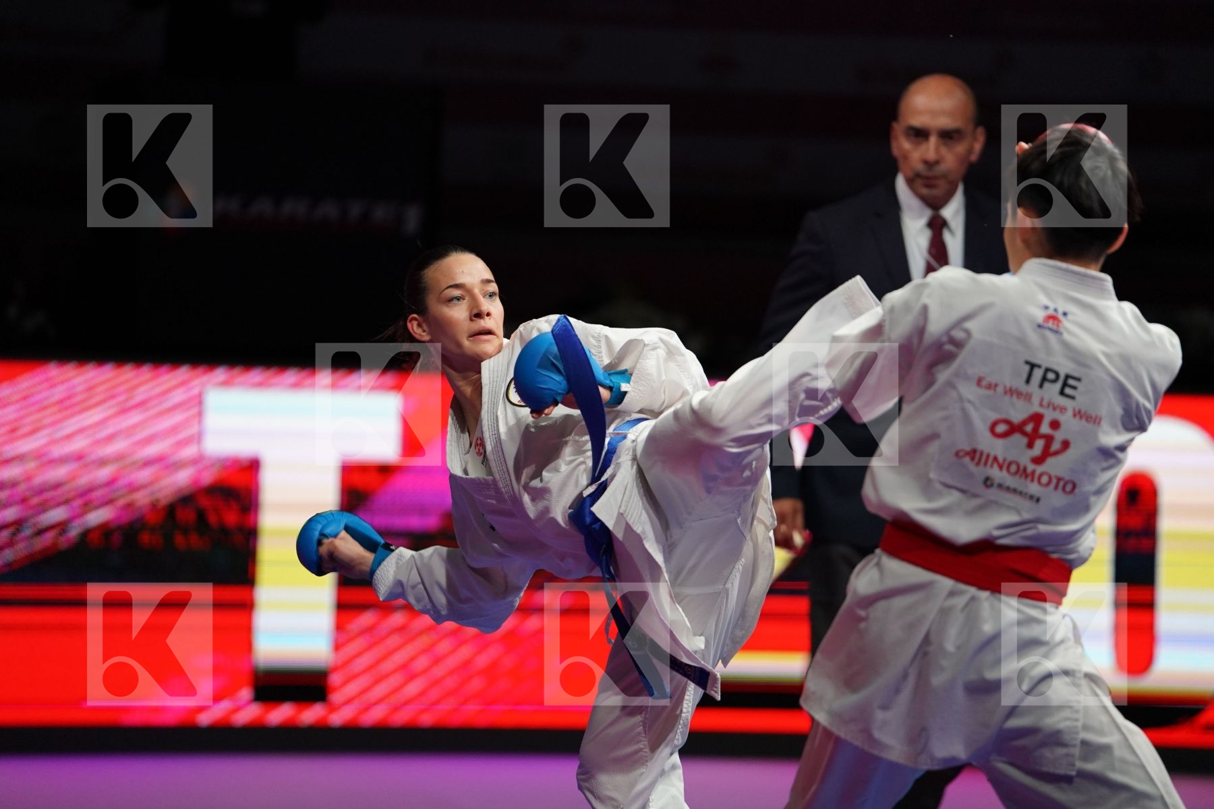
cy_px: 404
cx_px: 607
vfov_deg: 6.9
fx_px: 6744
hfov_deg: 10.3
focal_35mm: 200
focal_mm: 200
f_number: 2.8
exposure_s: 1/1000
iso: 2000
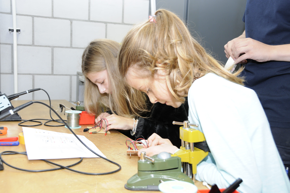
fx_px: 350
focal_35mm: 44
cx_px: 145
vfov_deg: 30.8
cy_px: 96
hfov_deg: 45.0
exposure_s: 1/60
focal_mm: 29
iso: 500
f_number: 6.3
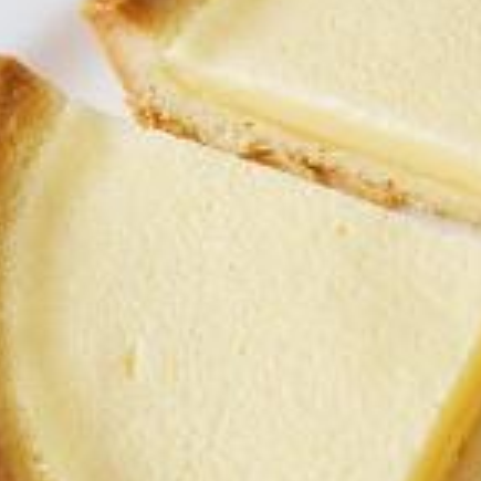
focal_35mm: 132
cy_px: 270
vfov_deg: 13.2
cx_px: 527
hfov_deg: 13.0
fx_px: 2075
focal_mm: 30
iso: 200
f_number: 11
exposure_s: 1/100
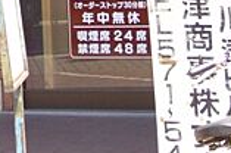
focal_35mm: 255
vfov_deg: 5.2
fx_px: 1633
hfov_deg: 7.9
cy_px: -188
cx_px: -171
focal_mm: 9.9
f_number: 3.6
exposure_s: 1/125
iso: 80
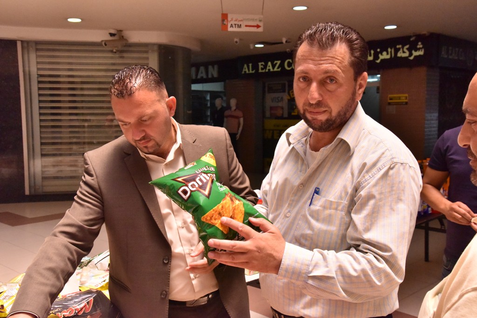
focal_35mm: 38
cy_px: 159
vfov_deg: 35.1
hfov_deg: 50.7
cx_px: 238
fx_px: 504
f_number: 10
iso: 8000
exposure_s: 1/1600
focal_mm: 38
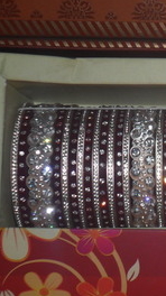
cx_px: 270
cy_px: 124
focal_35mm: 130
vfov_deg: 16.5
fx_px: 1020
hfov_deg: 9.0
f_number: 14.1
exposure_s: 1/60
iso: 100
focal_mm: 11.2
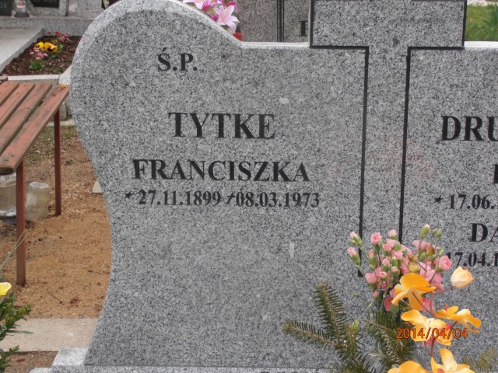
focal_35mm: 88
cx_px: 249
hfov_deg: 22.3
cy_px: 186
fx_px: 1266
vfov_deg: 16.8
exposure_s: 1/100
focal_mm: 15.51
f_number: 5.1
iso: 80
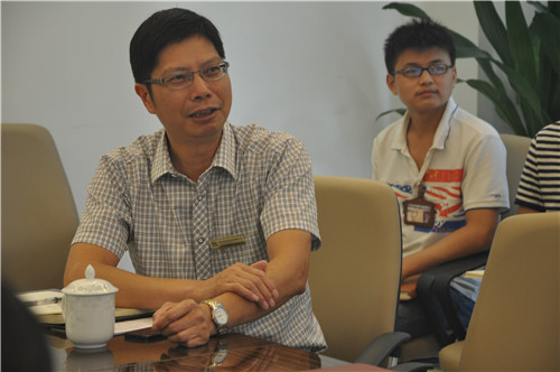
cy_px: 186
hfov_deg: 16.1
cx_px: 280
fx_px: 1981
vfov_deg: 10.7
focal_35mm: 128
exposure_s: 1/30
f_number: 5.6
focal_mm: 85
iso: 800
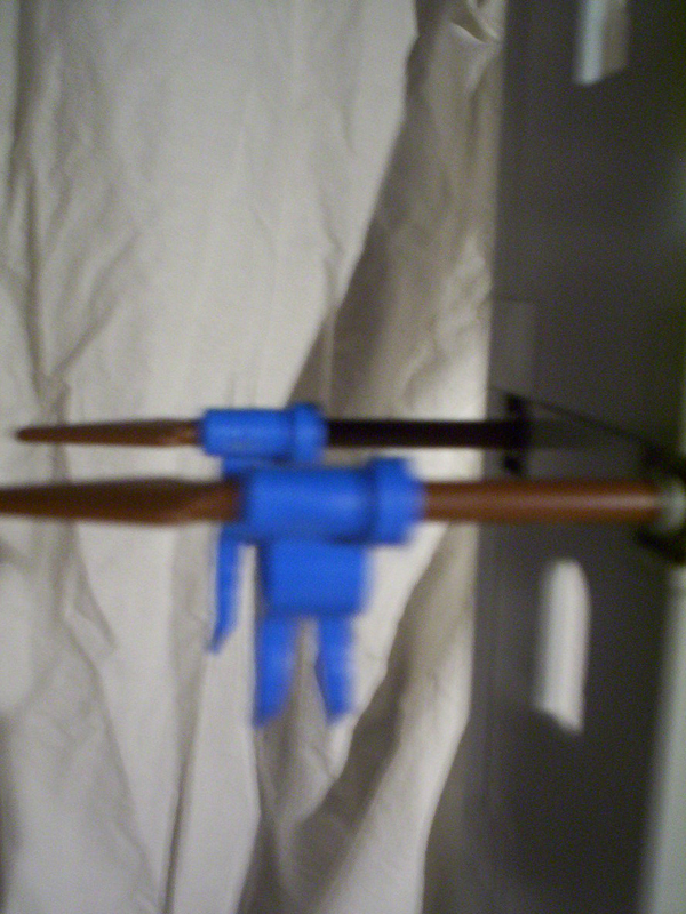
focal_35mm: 38
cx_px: 343
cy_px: 457
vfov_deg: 49.0
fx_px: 1004
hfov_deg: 37.7
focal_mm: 4.99
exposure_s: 1/8.7
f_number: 4.5
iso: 200
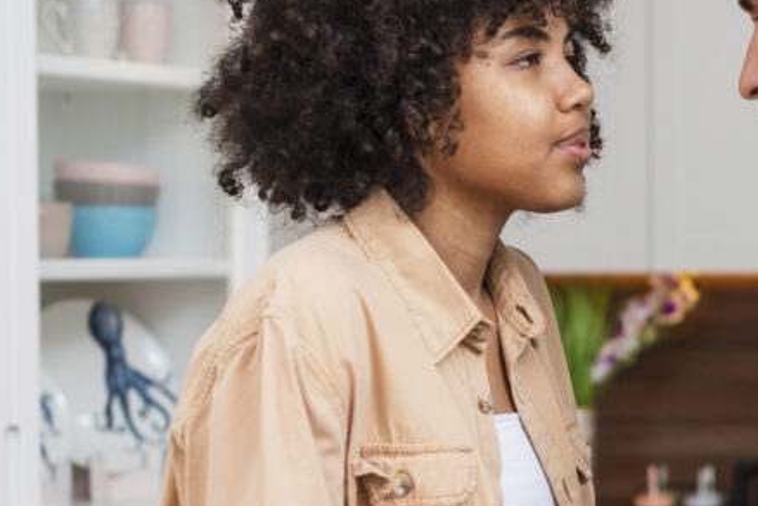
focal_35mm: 117
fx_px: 2463
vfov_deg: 11.6
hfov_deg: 16.9
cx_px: 865
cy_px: 441
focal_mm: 50
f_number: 3.2
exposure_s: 1/200
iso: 250
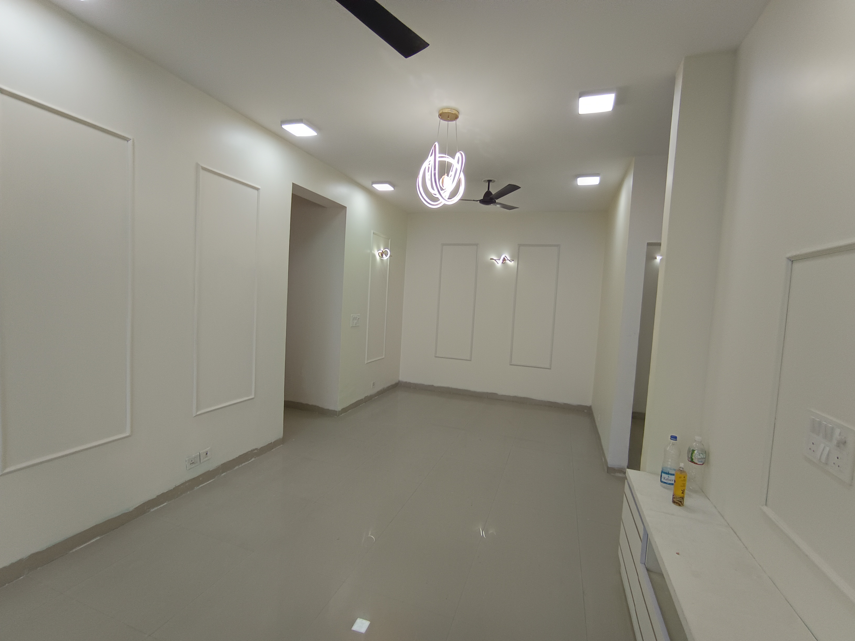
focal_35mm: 16
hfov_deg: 94.5
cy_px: 320
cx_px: 428
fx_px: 395
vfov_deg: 78.1
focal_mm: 1.65
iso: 97
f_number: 2.2
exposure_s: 1/100
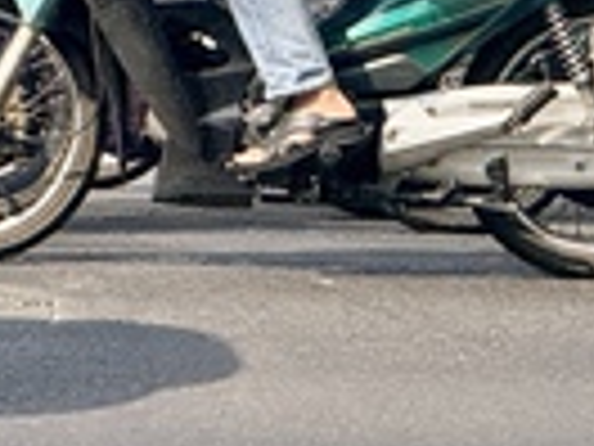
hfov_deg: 3.4
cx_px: -284
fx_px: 10021
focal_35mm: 584
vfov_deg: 2.5
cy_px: -505
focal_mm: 15.66
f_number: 2.8
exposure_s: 1/880
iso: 64
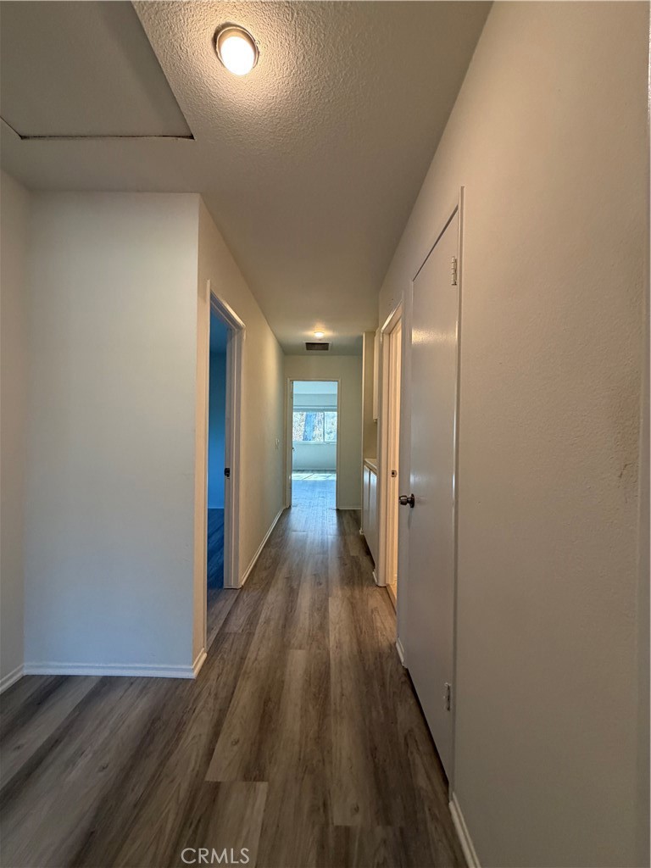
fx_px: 351
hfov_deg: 85.7
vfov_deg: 102.1
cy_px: 434
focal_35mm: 14
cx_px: 326
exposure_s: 1/120
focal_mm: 2.22
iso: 250
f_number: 2.2
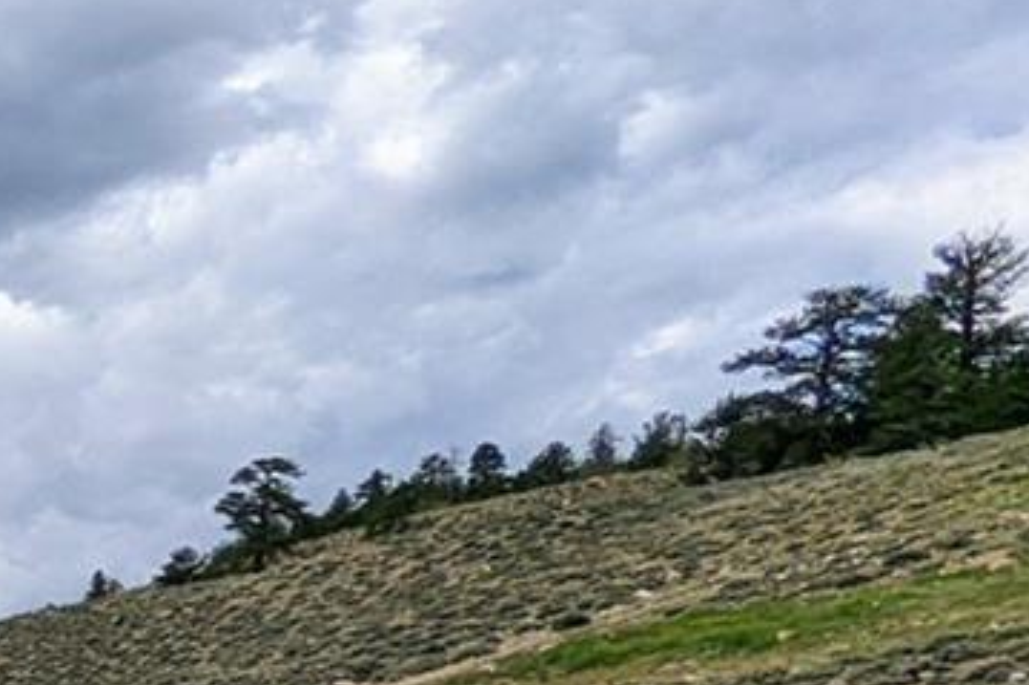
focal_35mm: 74
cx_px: -1215
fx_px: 2114
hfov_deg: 16.8
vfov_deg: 17.8
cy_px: 739
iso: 54
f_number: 2.2
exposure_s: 1/2381
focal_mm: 2.35
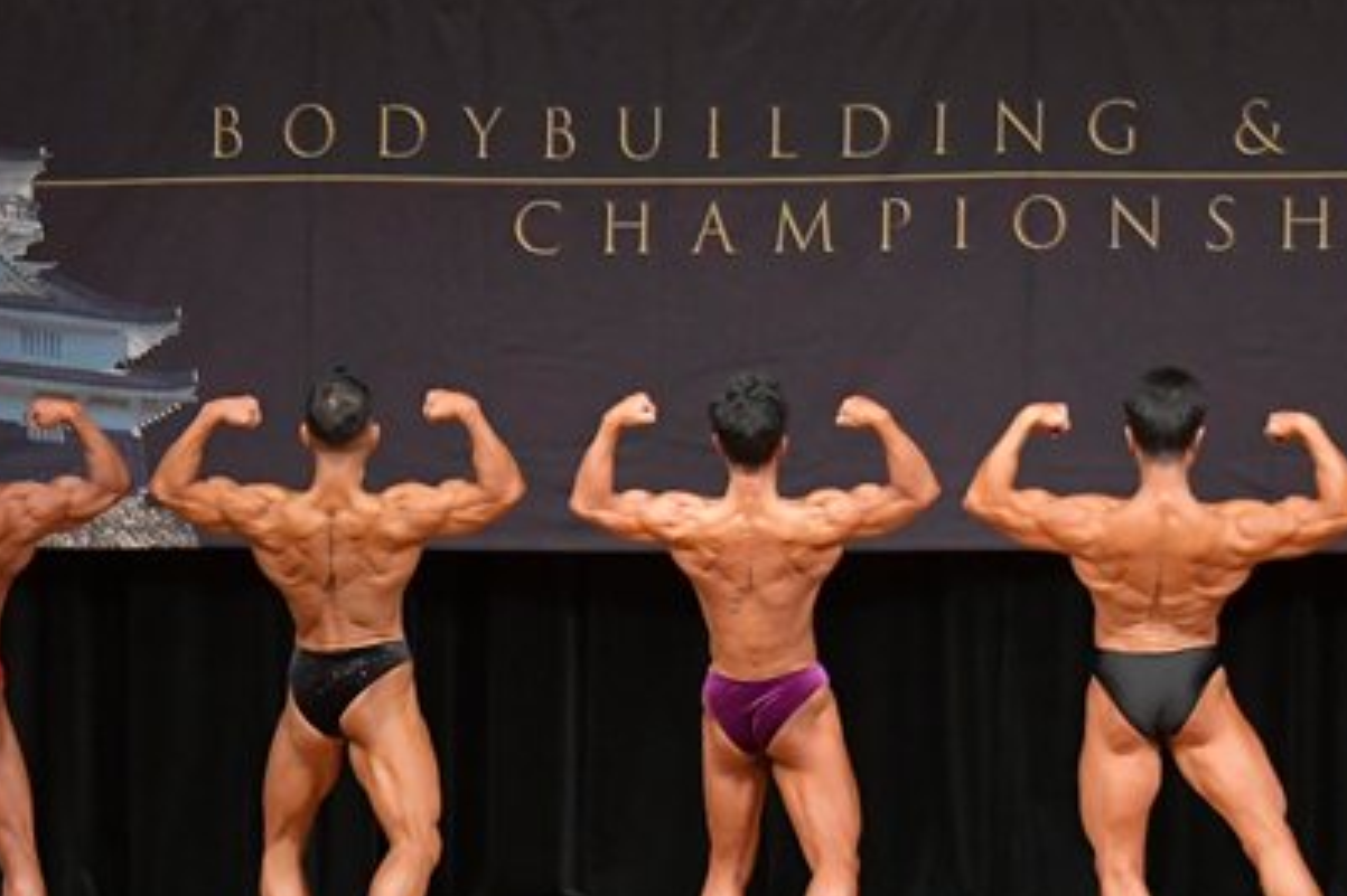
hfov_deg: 7.9
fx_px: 9761
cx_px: 227
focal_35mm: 261
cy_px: 678
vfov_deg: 5.3
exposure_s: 1/400
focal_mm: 90
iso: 5000
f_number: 5.6
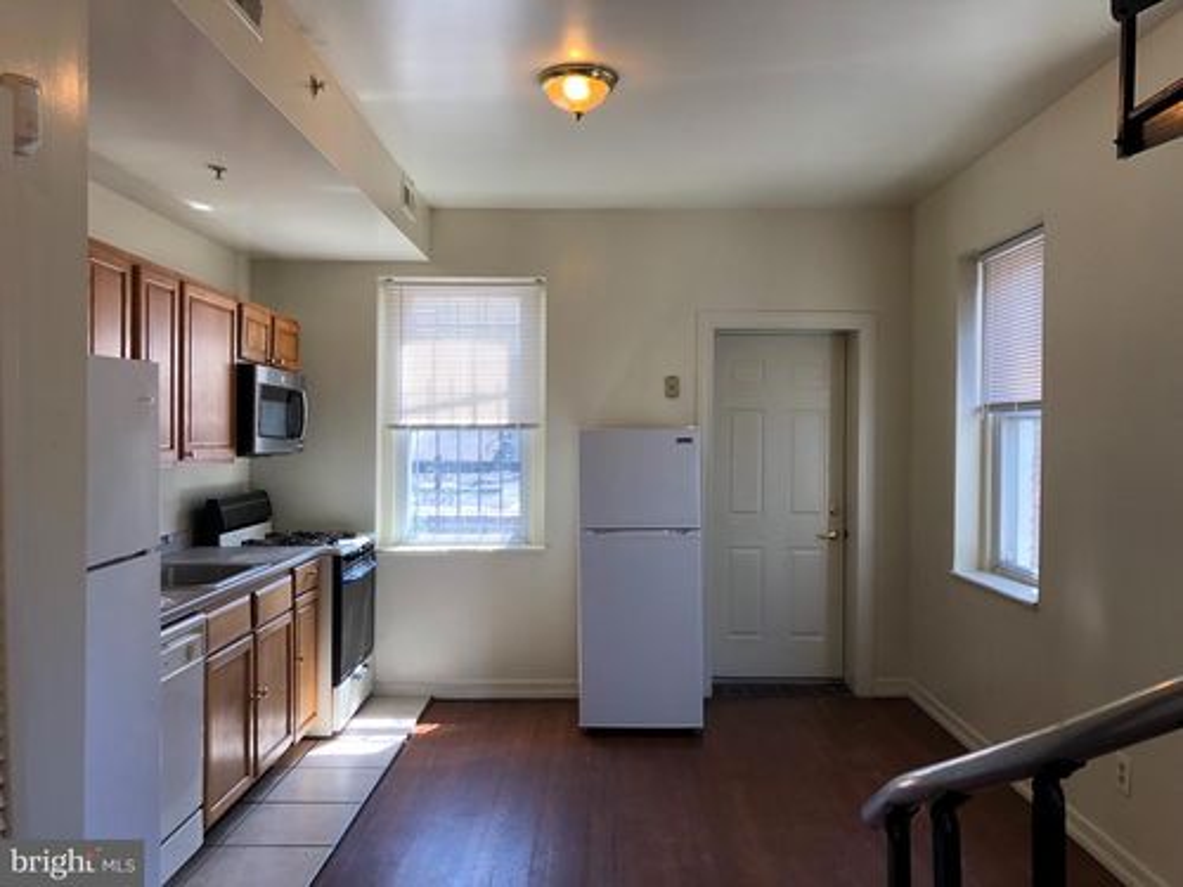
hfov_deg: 63.4
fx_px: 957
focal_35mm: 28
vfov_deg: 49.7
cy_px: 444
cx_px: 592
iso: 64
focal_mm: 4
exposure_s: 1/120
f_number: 1.8
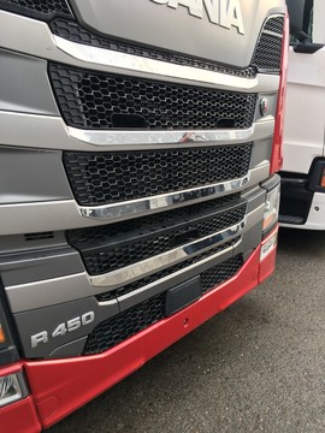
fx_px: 363
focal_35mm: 29
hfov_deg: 48.2
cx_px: 162
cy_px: 216
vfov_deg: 61.7
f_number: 2.2
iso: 25
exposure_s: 1/104
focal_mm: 4.15
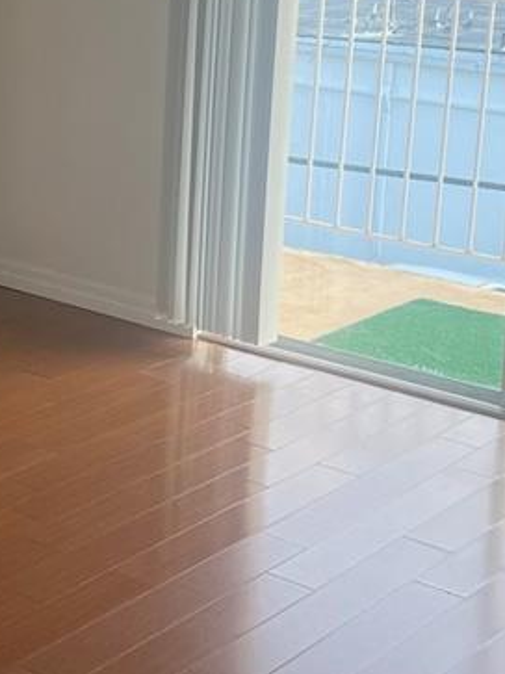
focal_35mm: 86
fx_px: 1674
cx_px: -84
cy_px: 137
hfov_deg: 16.5
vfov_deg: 22.5
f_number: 1.5
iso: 40
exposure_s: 1/121
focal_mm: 5.7
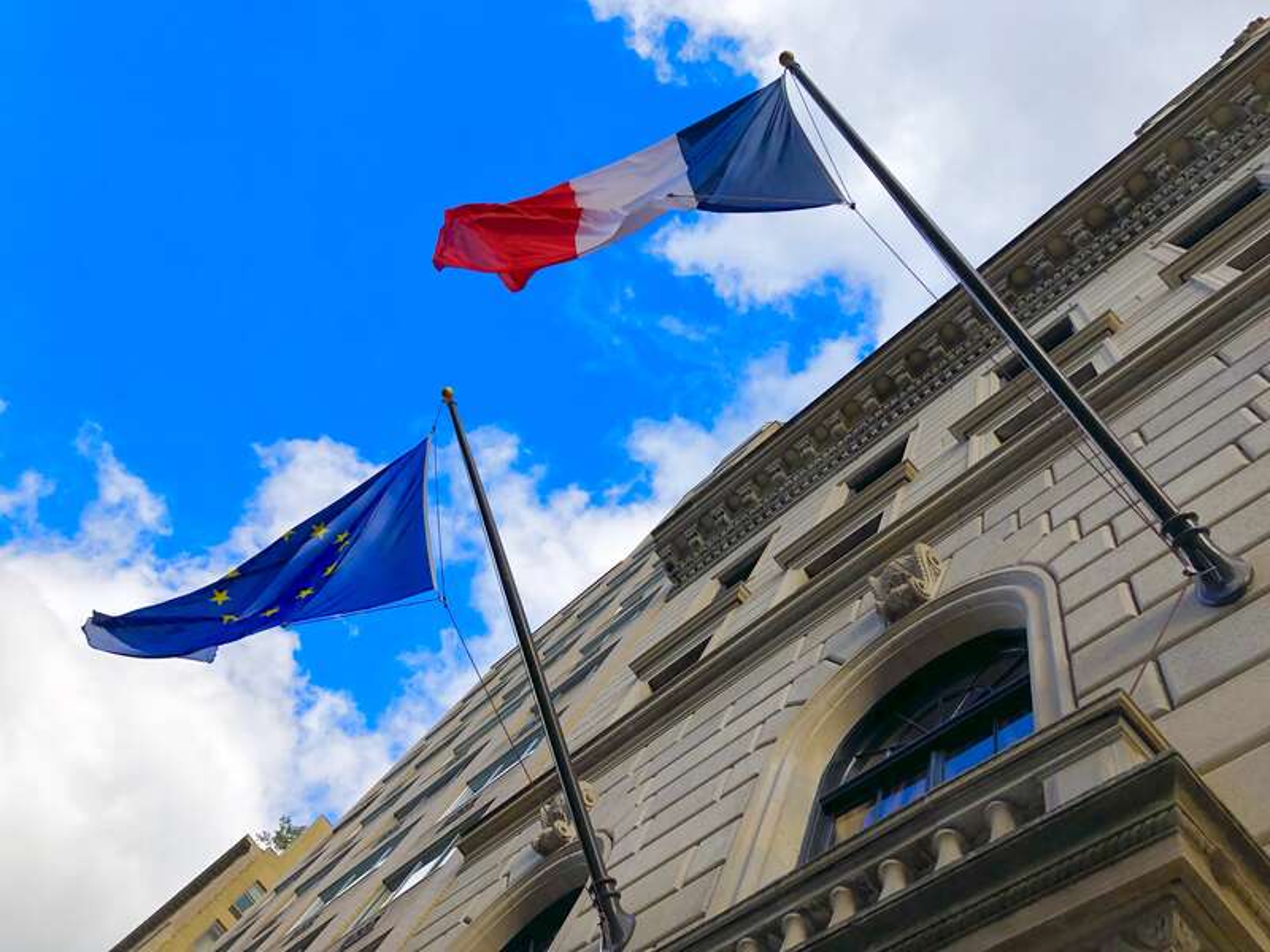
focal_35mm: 28
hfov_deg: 63.4
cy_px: 476
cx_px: 635
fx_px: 1027
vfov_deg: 49.7
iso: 20
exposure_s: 1/838
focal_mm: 4
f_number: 1.8
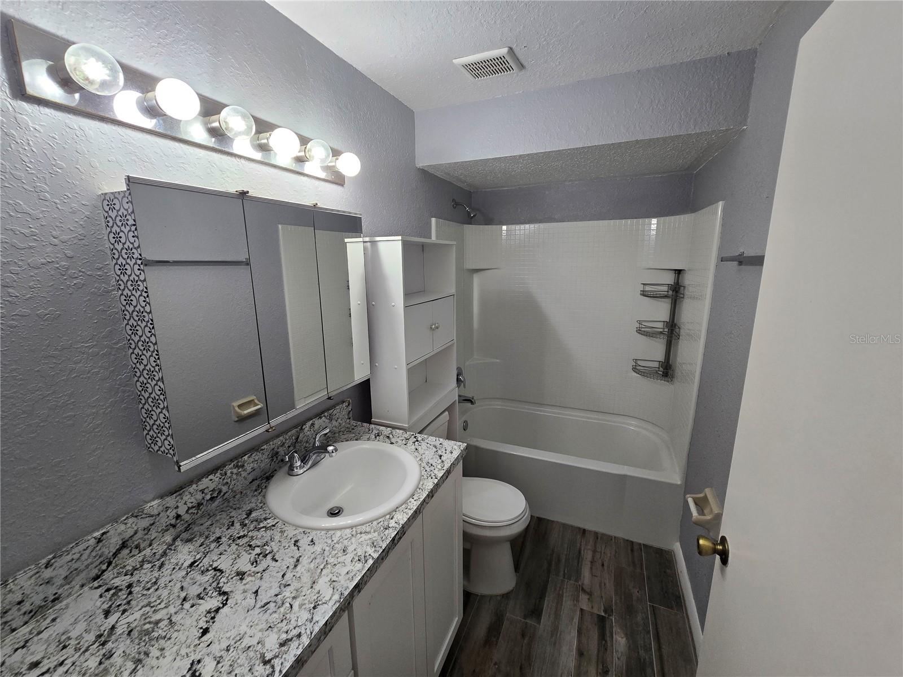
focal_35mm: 13
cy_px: 338
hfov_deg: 106.2
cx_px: 452
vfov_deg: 89.9
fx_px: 339
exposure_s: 1/60
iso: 80
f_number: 2.2
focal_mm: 2.2
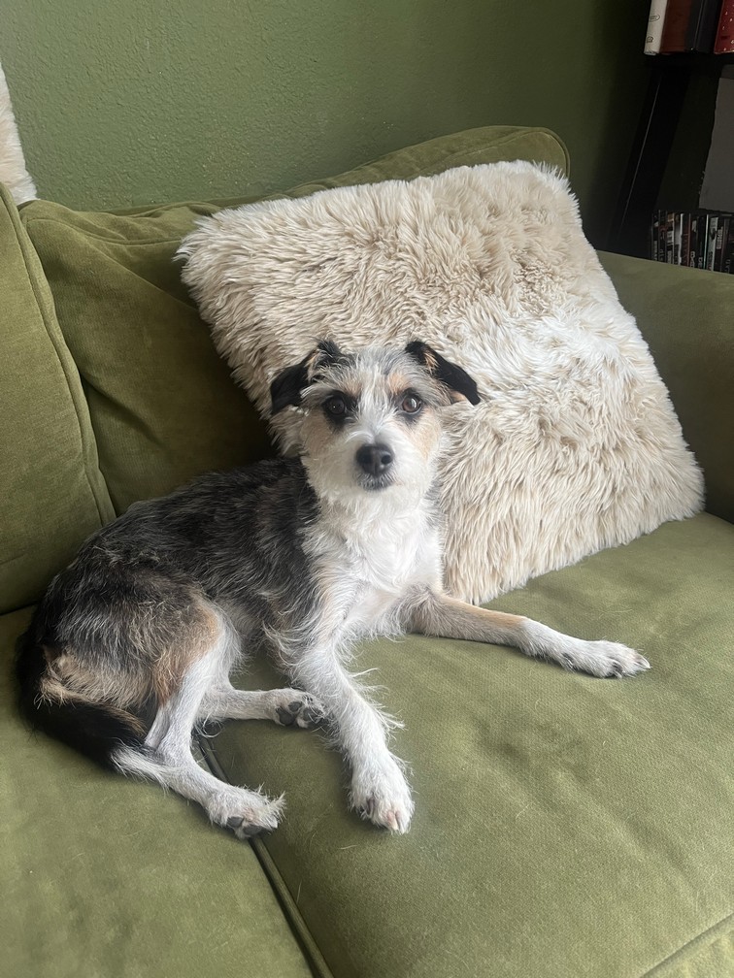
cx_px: 367
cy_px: 489
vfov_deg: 67.3
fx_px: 735
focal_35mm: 26
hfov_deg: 53.1
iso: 125
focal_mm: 5.1
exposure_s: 1/60
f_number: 1.6
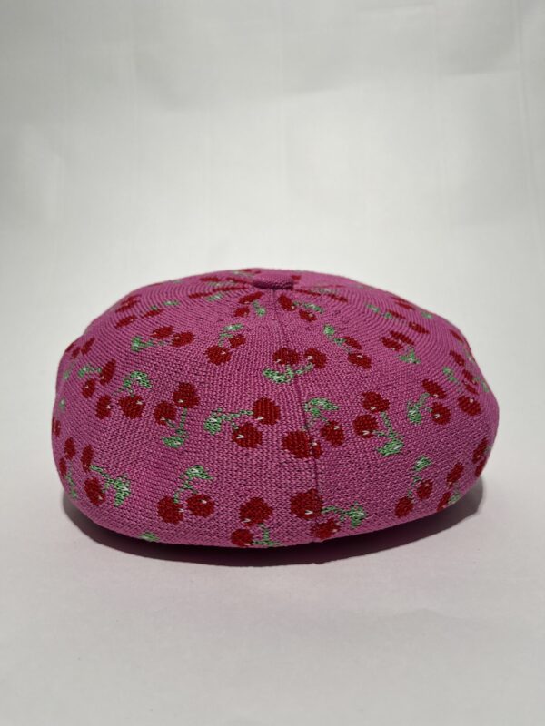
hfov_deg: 53.1
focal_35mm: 26
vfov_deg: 67.3
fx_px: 546
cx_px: 272
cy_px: 363
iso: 50
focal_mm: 5.1
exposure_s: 1/598
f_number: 1.6
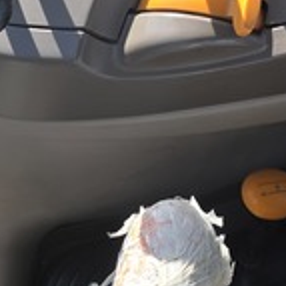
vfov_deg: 20.2
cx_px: 273
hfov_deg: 21.5
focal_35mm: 78
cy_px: -92
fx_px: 729
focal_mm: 6.3
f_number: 1.7
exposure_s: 1/1311
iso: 80
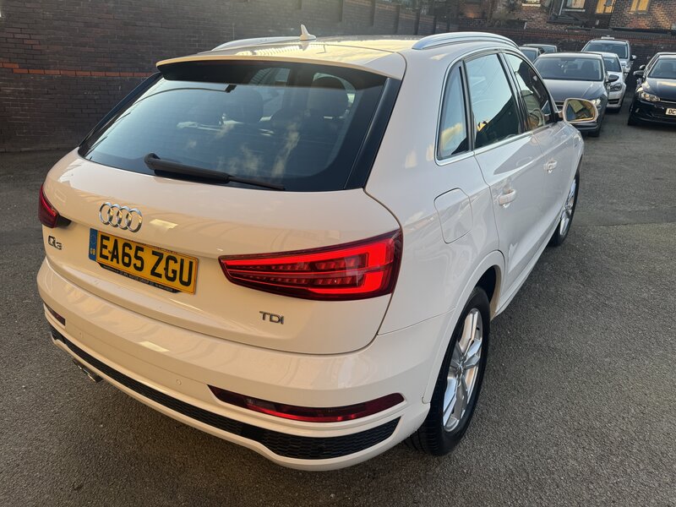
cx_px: 338
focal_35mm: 24
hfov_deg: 71.6
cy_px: 254
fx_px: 469
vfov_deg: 56.8
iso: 80
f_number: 1.78
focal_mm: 6.76
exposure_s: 1/671
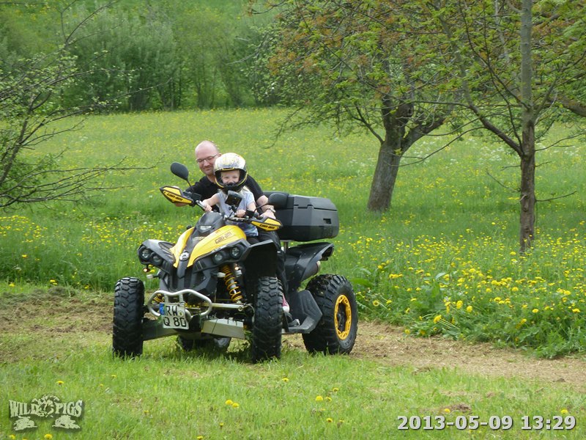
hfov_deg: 6.6
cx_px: 293
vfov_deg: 5.0
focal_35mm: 300
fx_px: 5079
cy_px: 220
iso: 100
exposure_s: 1/125
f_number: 4.9
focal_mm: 49.2
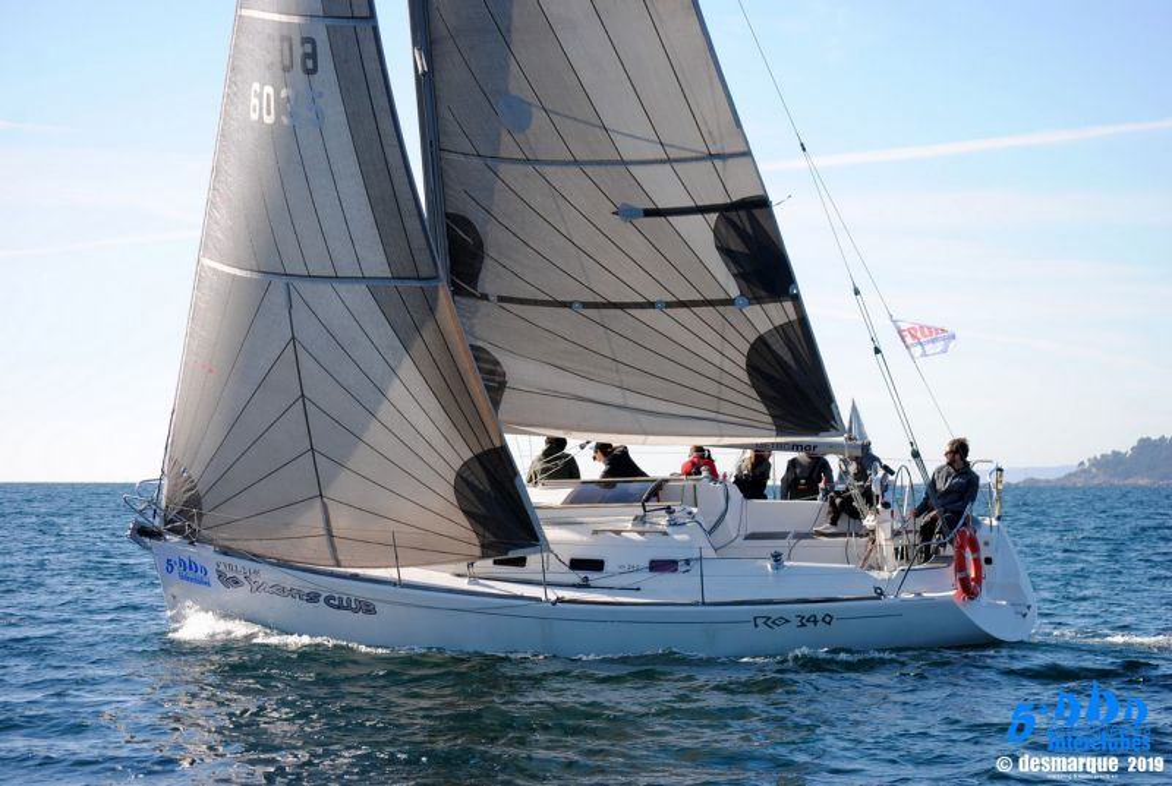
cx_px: 586
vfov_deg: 13.1
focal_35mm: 105
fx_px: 3425
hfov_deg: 19.4
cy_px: 393
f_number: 5.6
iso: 140
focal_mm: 70
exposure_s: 1/500
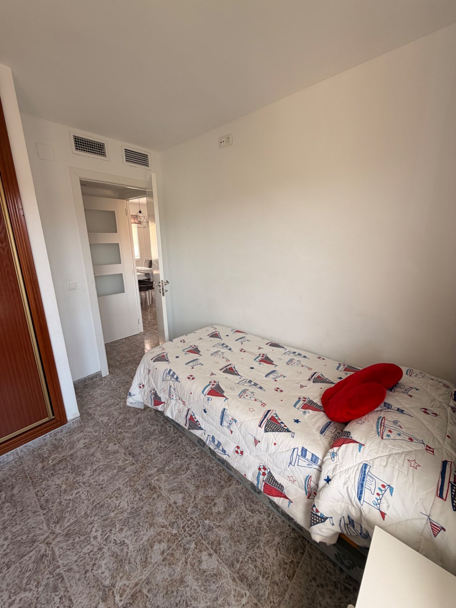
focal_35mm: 14
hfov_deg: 85.7
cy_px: 304
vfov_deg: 102.1
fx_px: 246
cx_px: 228
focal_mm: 2.22
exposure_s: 1/121
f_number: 2.2
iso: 50
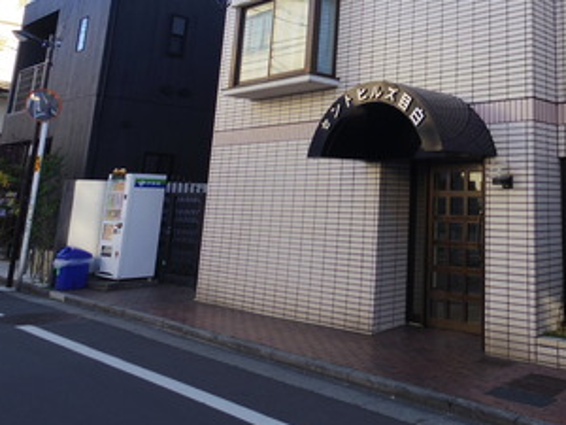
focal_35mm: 34
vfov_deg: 39.0
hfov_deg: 49.7
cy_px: 47
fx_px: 556
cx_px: 477
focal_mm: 3.8
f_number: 4.5
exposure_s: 1/60
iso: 200
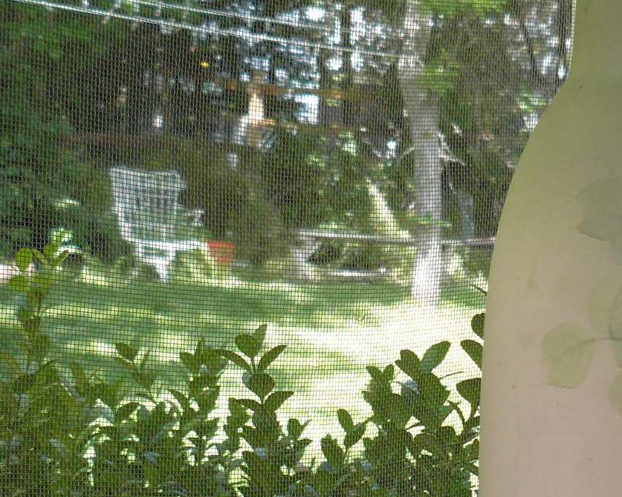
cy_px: 479
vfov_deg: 17.5
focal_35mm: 86
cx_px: 531
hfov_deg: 21.8
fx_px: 1583
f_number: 2.8
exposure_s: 1/100
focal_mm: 6
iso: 100
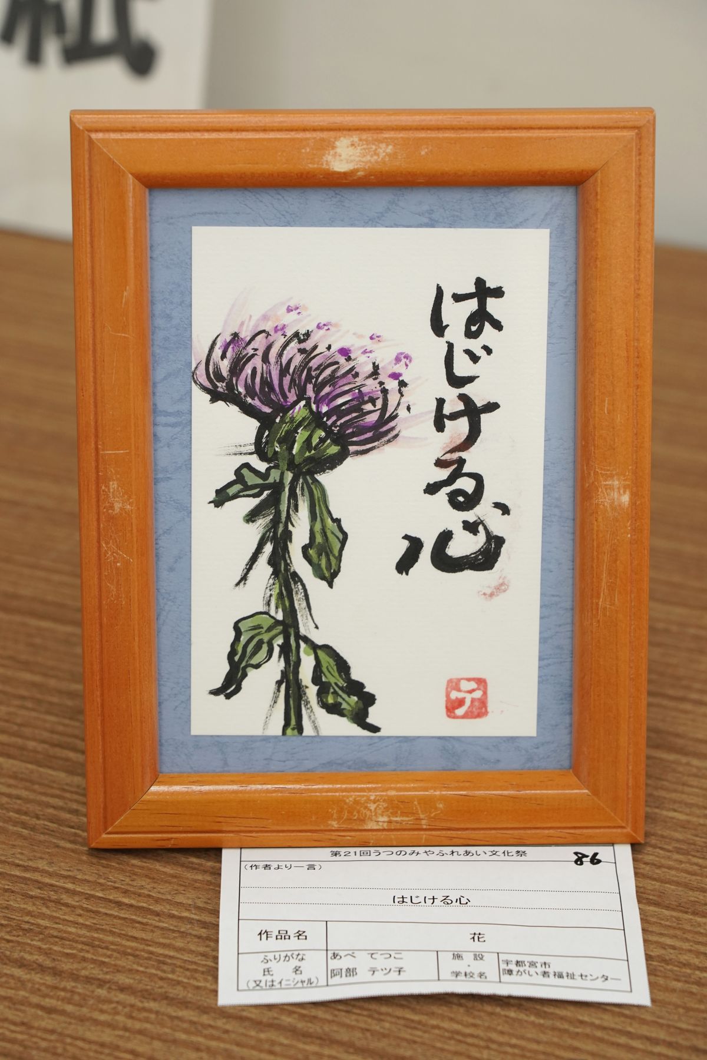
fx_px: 3093
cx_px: 354
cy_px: 530
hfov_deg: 13.0
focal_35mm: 105
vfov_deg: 19.5
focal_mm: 105
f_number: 6.3
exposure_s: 1/50
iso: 2000
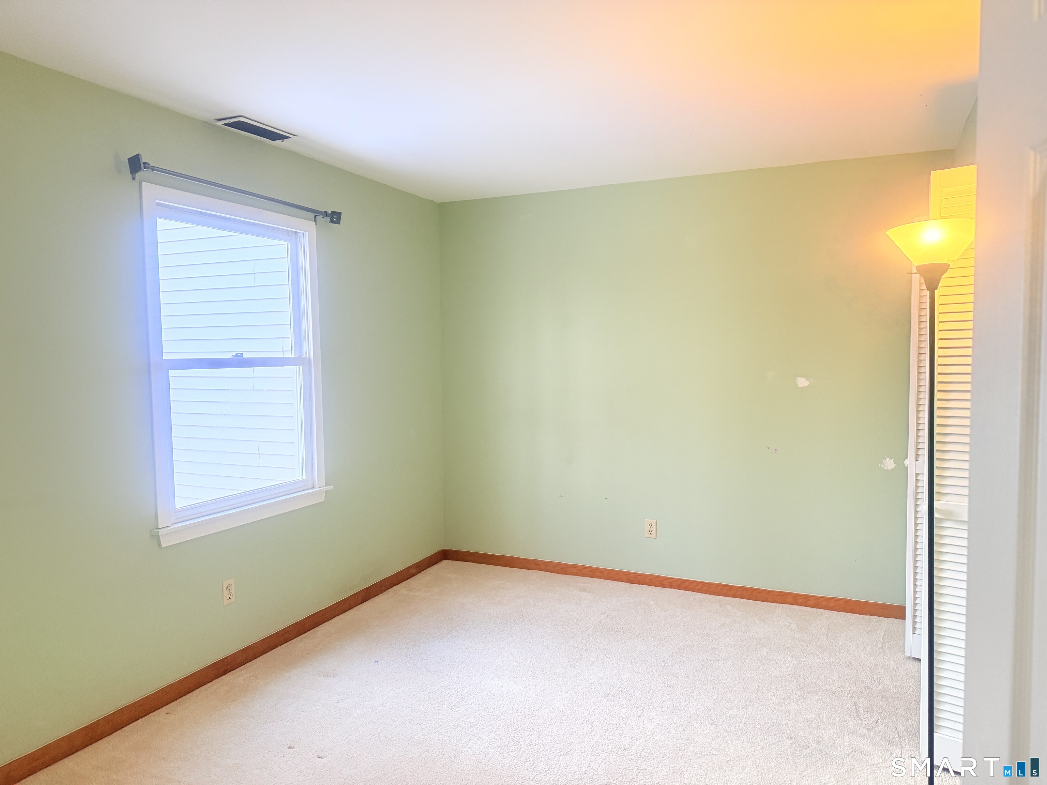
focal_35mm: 24
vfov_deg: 56.8
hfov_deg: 71.6
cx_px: 524
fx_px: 726
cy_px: 392
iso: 320
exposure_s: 1/120
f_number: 1.78
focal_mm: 6.76
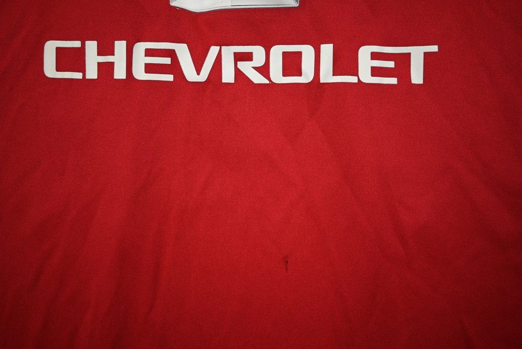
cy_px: 174
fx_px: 464
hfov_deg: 58.7
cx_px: 261
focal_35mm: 32
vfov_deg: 41.1
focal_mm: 32
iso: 200
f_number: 4.8
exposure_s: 1/125
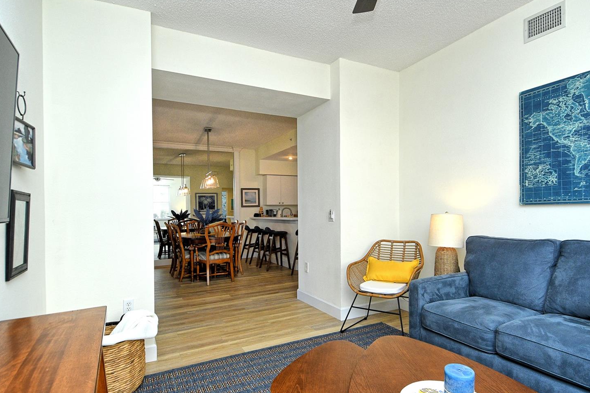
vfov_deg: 61.9
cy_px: 208
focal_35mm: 20
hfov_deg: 83.9
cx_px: 311
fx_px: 328
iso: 640
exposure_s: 1/250
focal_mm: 12
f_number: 6.3
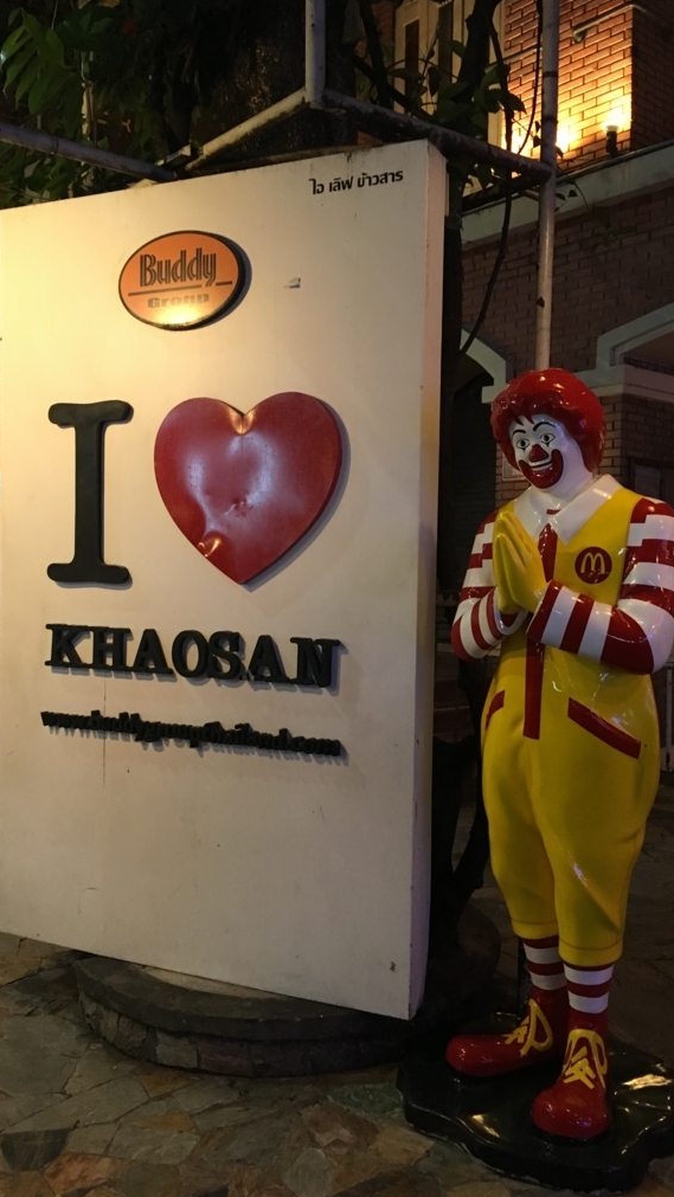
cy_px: 605
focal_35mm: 32
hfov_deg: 36.7
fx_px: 1016
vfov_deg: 61.0
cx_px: 342
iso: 200
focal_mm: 4.15
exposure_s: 1/25
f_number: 2.2
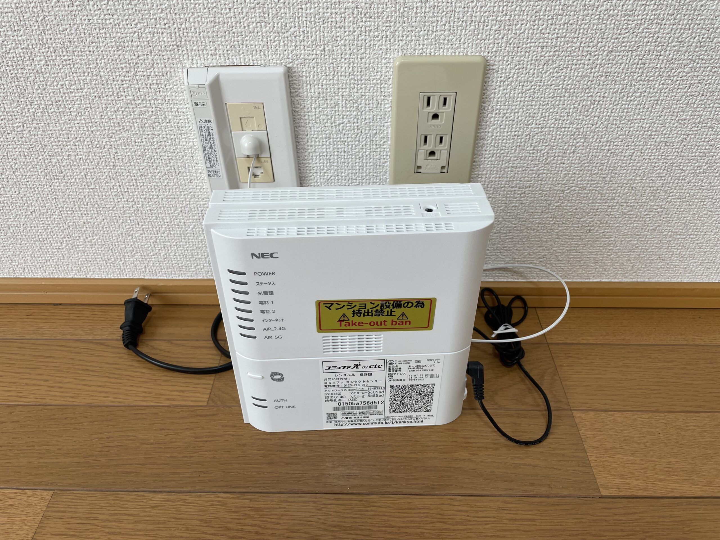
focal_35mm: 26
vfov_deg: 53.1
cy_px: 270
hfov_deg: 67.3
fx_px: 541
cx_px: 360
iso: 40
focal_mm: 4.2
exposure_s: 1/121
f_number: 1.6
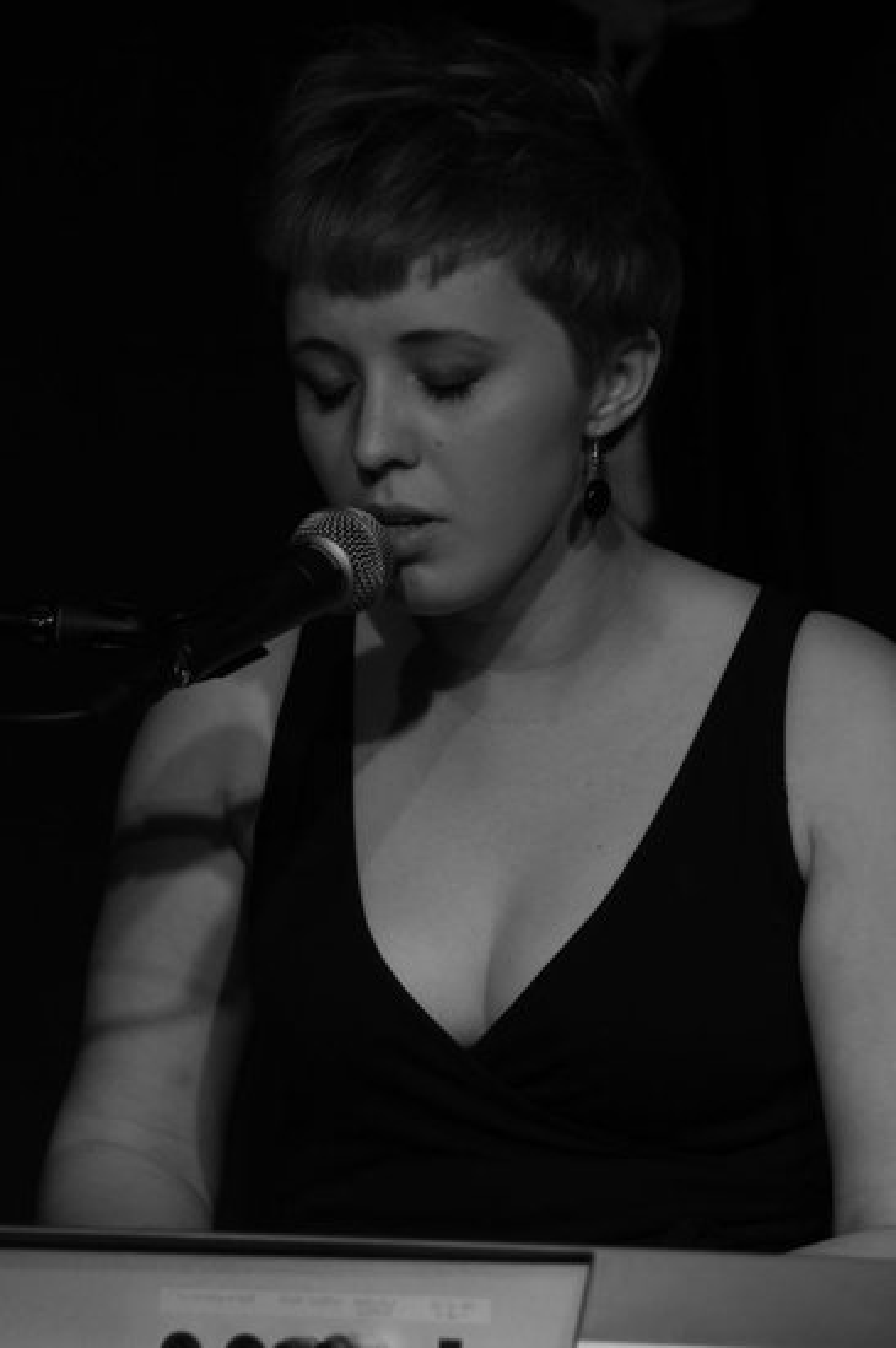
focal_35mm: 270
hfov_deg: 5.1
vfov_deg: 7.6
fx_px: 10098
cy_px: 674
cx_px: 448
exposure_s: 1/320
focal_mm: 180
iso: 1600
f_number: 5.6
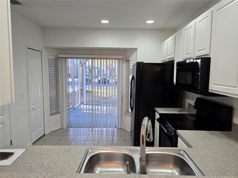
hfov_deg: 73.9
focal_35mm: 23
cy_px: 89
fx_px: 158
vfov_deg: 58.9
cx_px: 119
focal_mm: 5.4
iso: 200
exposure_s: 1/120
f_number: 1.8
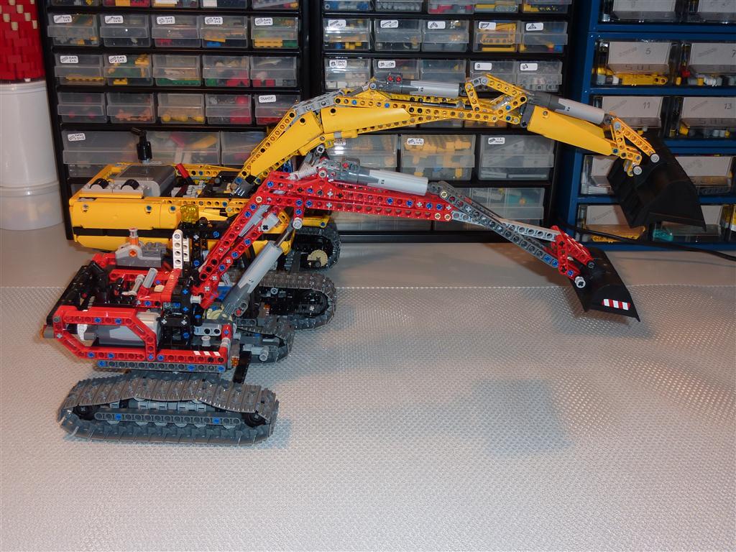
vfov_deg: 36.0
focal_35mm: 40
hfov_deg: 46.8
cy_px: 276
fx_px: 850
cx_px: 368
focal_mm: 6.5
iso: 100
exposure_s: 1/30
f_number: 3.6
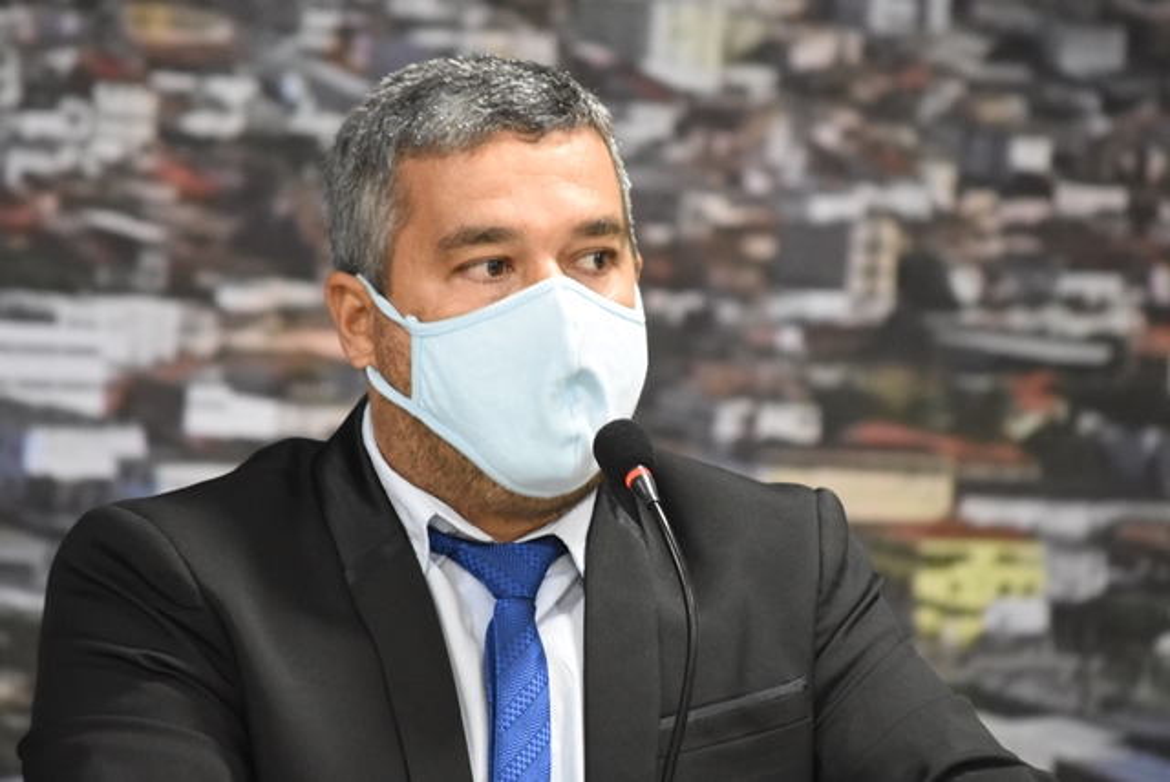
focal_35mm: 450
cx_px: 585
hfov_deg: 4.6
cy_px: 391
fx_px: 14638
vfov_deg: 3.1
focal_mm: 300
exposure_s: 1/30
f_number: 5.6
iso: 4000
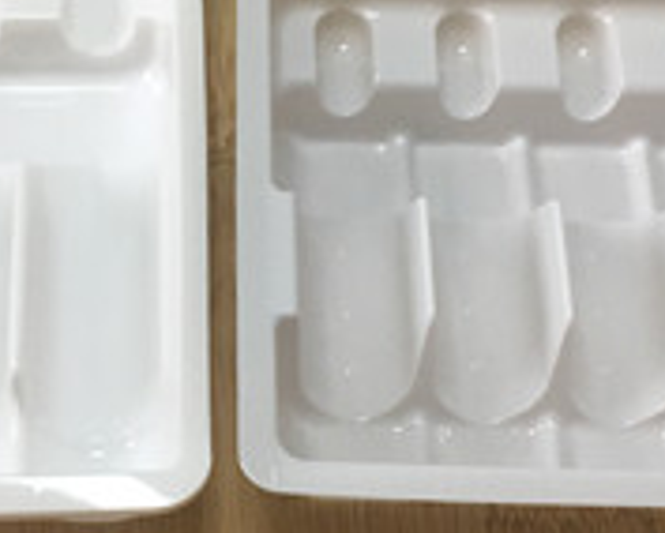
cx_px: 177
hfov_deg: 23.6
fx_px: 1576
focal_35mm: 80
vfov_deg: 19.2
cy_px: 340
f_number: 2.2
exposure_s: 1/40
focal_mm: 4.15
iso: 25
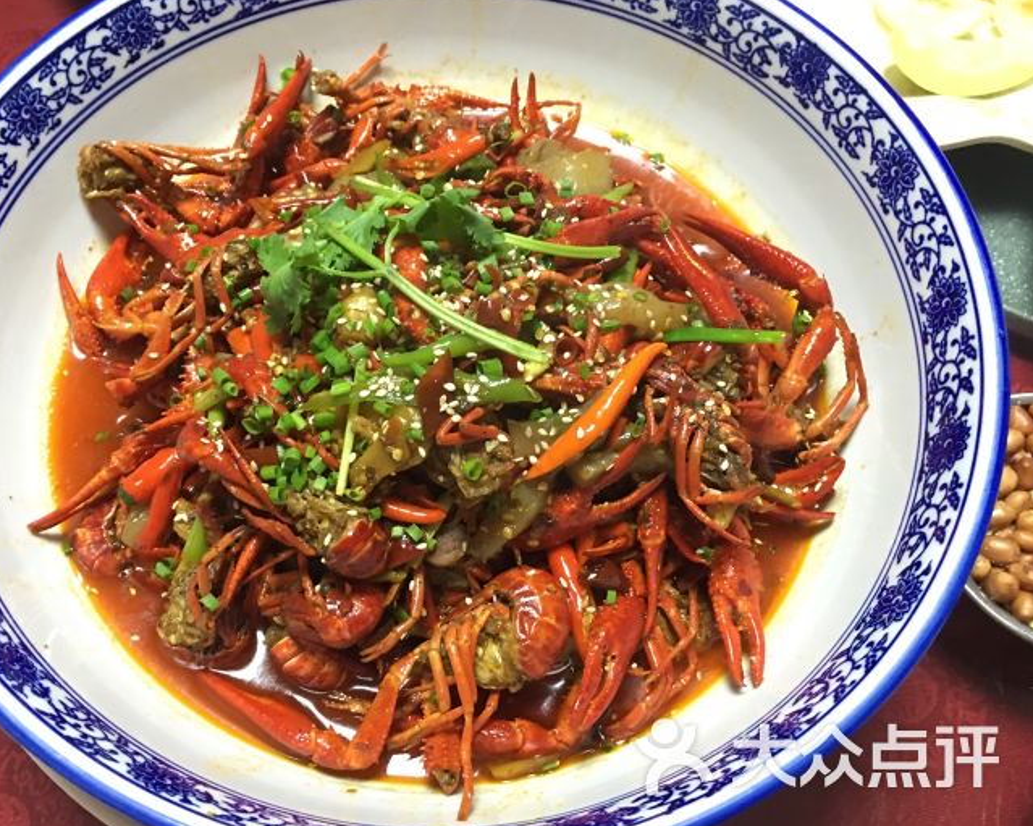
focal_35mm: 31
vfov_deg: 47.1
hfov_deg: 57.1
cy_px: 416
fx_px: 948
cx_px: 475
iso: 100
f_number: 2.2
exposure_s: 1/8
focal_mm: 4.15
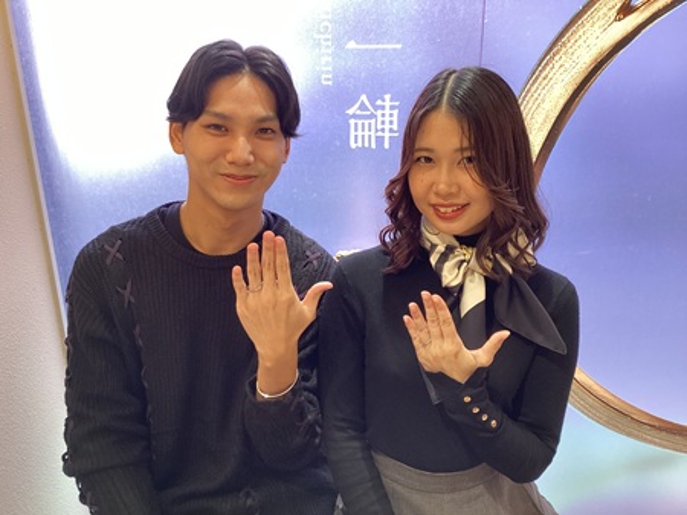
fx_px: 615
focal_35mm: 31
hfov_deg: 58.4
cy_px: 258
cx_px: 344
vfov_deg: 45.4
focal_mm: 3.3
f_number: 2.4
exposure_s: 1/60
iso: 100
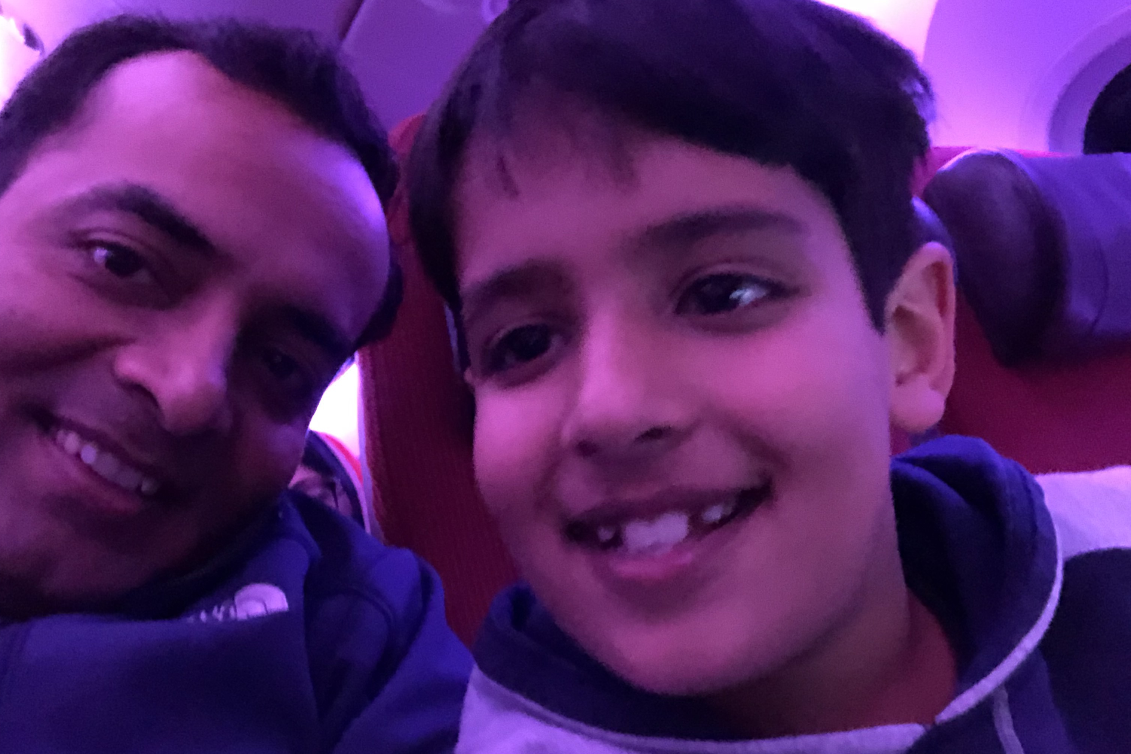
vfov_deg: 38.8
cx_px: 560
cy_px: 424
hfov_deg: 55.8
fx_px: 1068
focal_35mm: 34
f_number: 2.2
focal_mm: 2.87
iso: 2000
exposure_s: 1/15
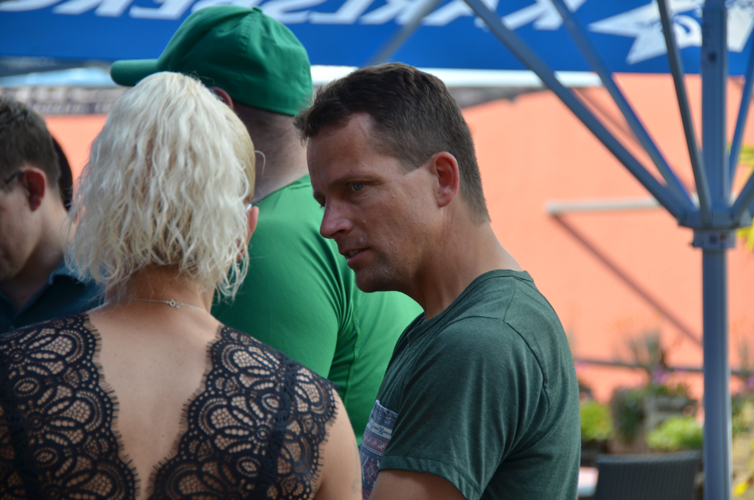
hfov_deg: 12.3
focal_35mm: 168
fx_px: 3512
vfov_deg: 8.1
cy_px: 250
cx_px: 377
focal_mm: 112
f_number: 5.3
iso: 100
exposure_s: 1/125
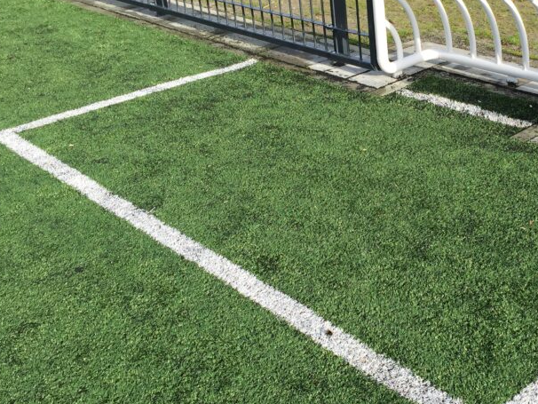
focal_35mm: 49
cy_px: 163
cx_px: 413
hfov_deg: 37.8
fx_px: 762
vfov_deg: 29.6
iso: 32
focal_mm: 4.15
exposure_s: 1/1163
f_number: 2.2
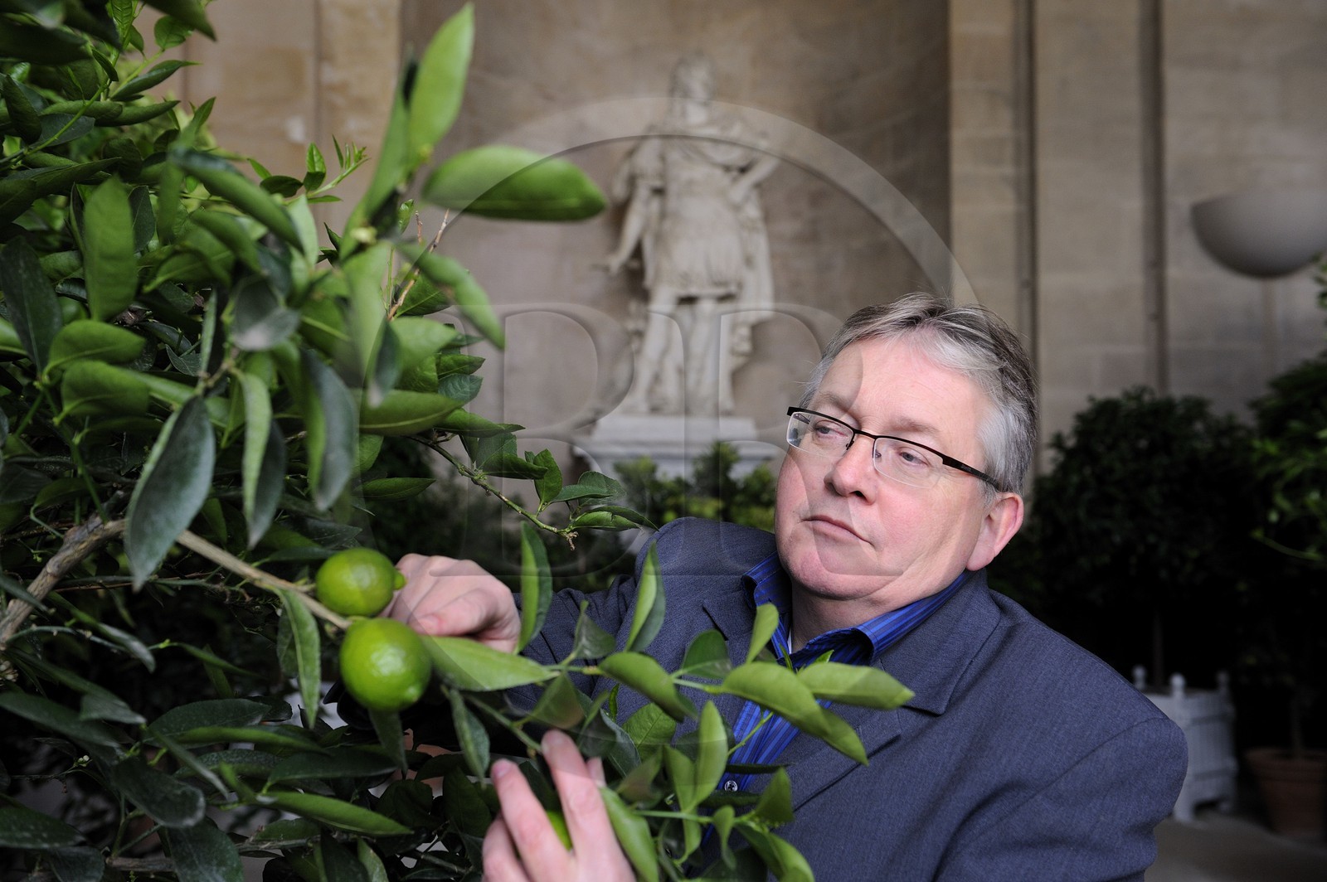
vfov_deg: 35.0
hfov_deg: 50.7
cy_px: 441
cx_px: 664
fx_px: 1400
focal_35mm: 38
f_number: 5
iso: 800
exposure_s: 1/60
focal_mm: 38
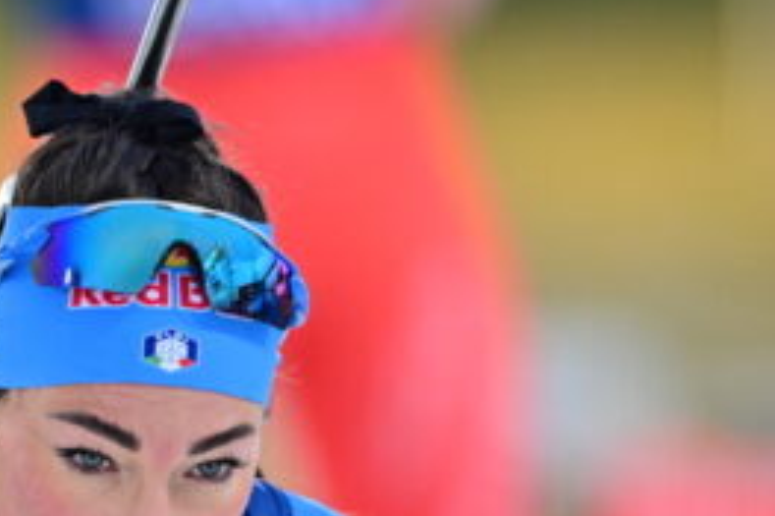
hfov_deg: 1.4
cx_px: -56
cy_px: 722
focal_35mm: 1523
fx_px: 32765
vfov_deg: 0.9
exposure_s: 1/1250
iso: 560
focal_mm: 400
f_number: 2.8
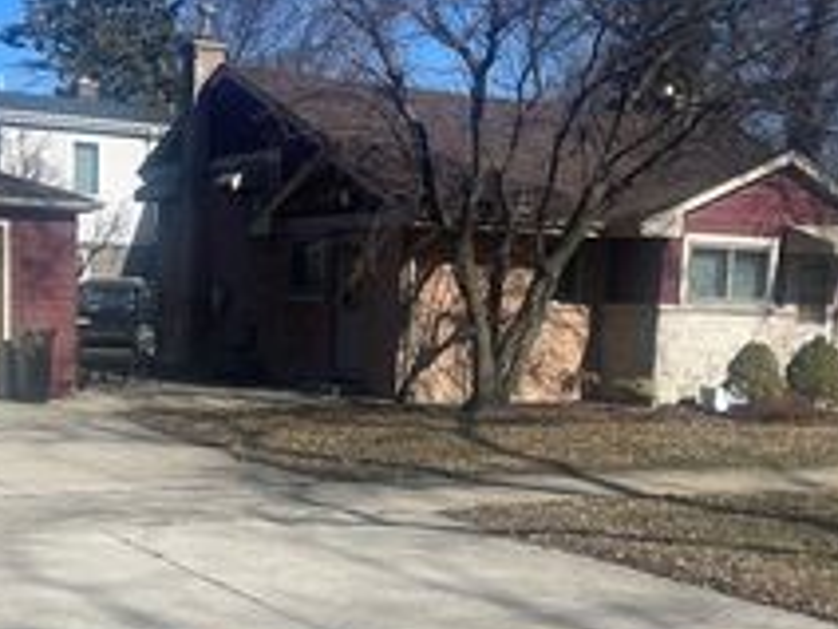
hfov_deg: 32.6
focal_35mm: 59
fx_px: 1428
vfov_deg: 24.5
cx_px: 328
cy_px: 477
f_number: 1.6
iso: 32
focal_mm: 5.1
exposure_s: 1/4525
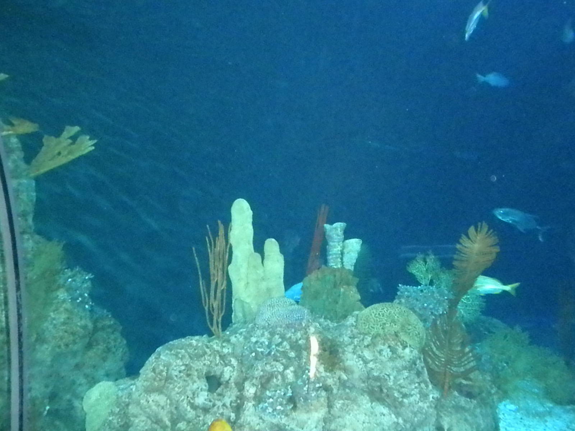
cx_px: 288
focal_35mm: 37
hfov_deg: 50.1
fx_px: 615
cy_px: 216
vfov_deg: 38.7
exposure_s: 1/30
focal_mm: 6.6
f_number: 3.5
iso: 3200
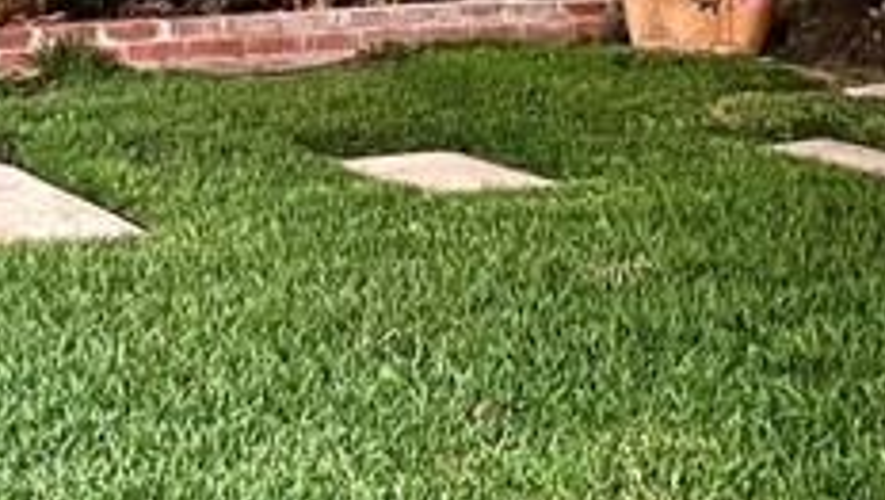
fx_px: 1832
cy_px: 84
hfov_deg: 25.6
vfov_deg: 15.4
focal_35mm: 78
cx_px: -23
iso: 800
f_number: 1.5
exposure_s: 1/11
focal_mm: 5.7
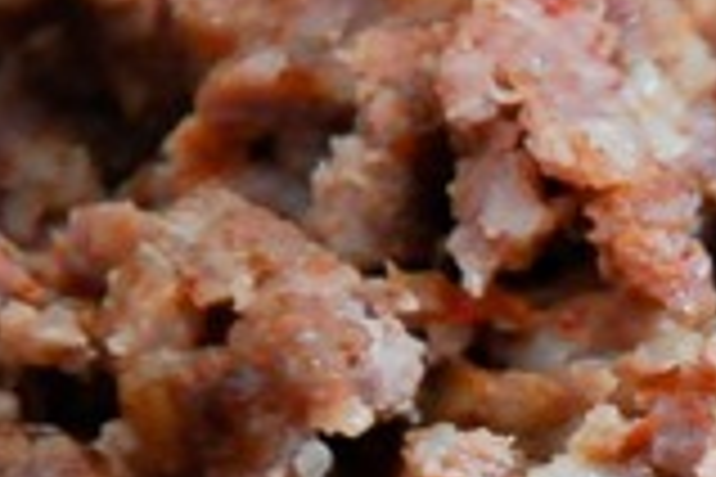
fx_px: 9836
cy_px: 693
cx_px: 1108
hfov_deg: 4.1
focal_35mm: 495
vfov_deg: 2.8
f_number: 5.6
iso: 1600
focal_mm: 105
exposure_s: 1/25
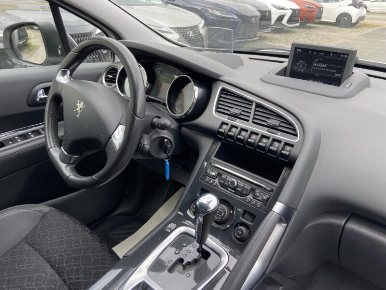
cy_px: 145
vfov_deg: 53.1
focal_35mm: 26
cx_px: 193
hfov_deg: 67.3
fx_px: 290
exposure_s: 1/226
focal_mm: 4.25
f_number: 1.8
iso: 32
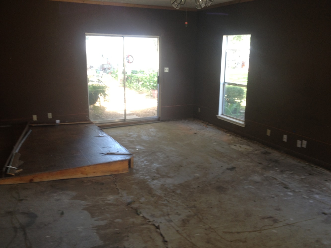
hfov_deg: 52.6
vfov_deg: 40.7
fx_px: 335
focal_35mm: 35
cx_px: 166
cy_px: 124
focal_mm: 4.28
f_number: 2.4
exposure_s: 1/30
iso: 64
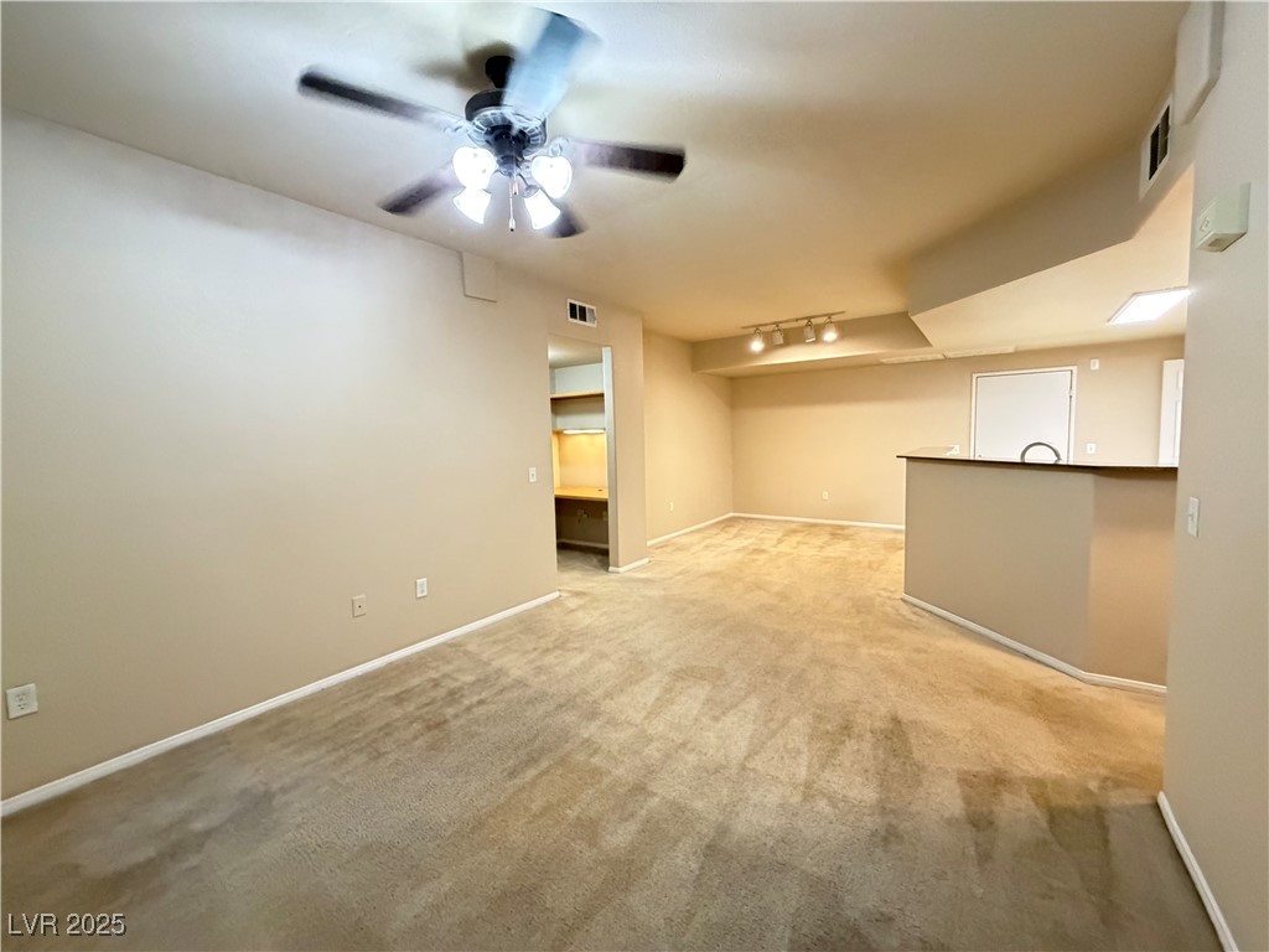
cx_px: 634
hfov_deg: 102.1
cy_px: 476
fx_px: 513
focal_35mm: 14
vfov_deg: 85.7
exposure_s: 1/60
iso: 800
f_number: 2.2
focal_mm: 2.22
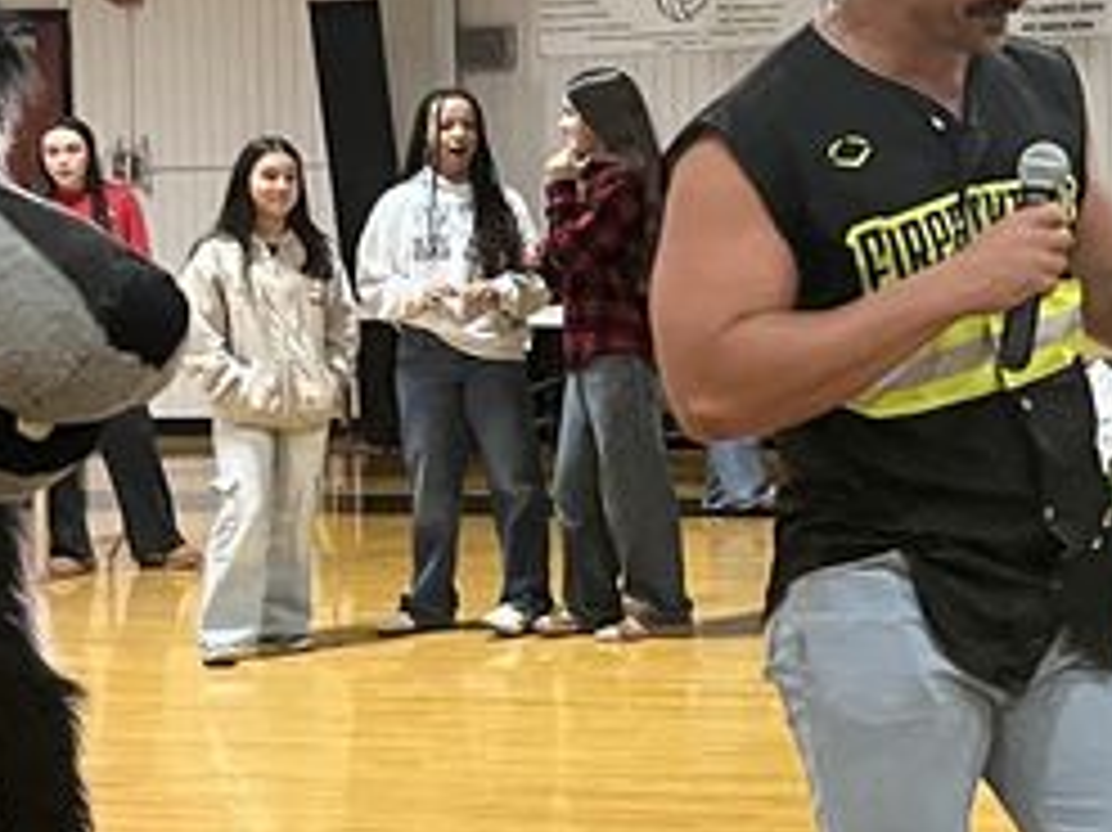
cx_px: 1675
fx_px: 3468
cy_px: 130
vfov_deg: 13.6
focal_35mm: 108
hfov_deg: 16.6
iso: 320
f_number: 1.6
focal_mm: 5.1
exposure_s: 1/60
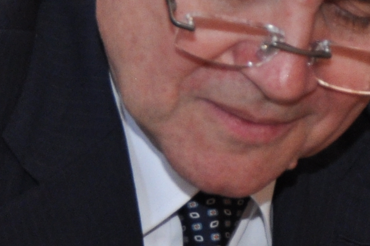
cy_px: 303
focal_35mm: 386
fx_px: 3961
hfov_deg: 5.3
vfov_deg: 3.5
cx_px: 250
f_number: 5
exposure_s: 1/60
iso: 500
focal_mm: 45
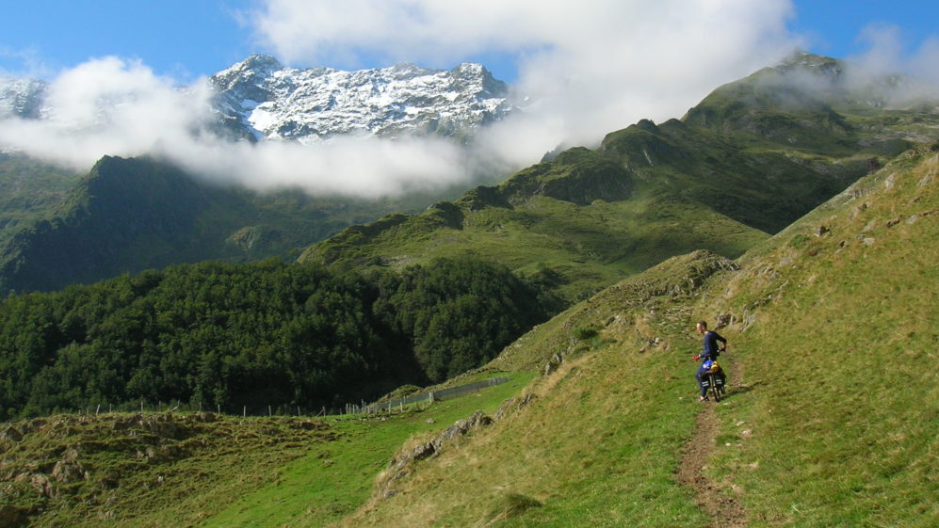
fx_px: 946
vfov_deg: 30.9
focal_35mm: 38
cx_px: 460
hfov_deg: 52.8
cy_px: 172
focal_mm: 5.7
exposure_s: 1/461
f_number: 4.9
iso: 71
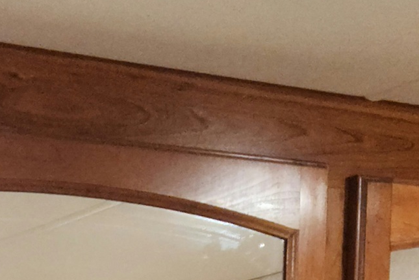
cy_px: 757
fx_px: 1408
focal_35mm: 121
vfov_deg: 9.5
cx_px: -91
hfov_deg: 16.2
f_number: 1.8
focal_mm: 5.4
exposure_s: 1/40
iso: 400
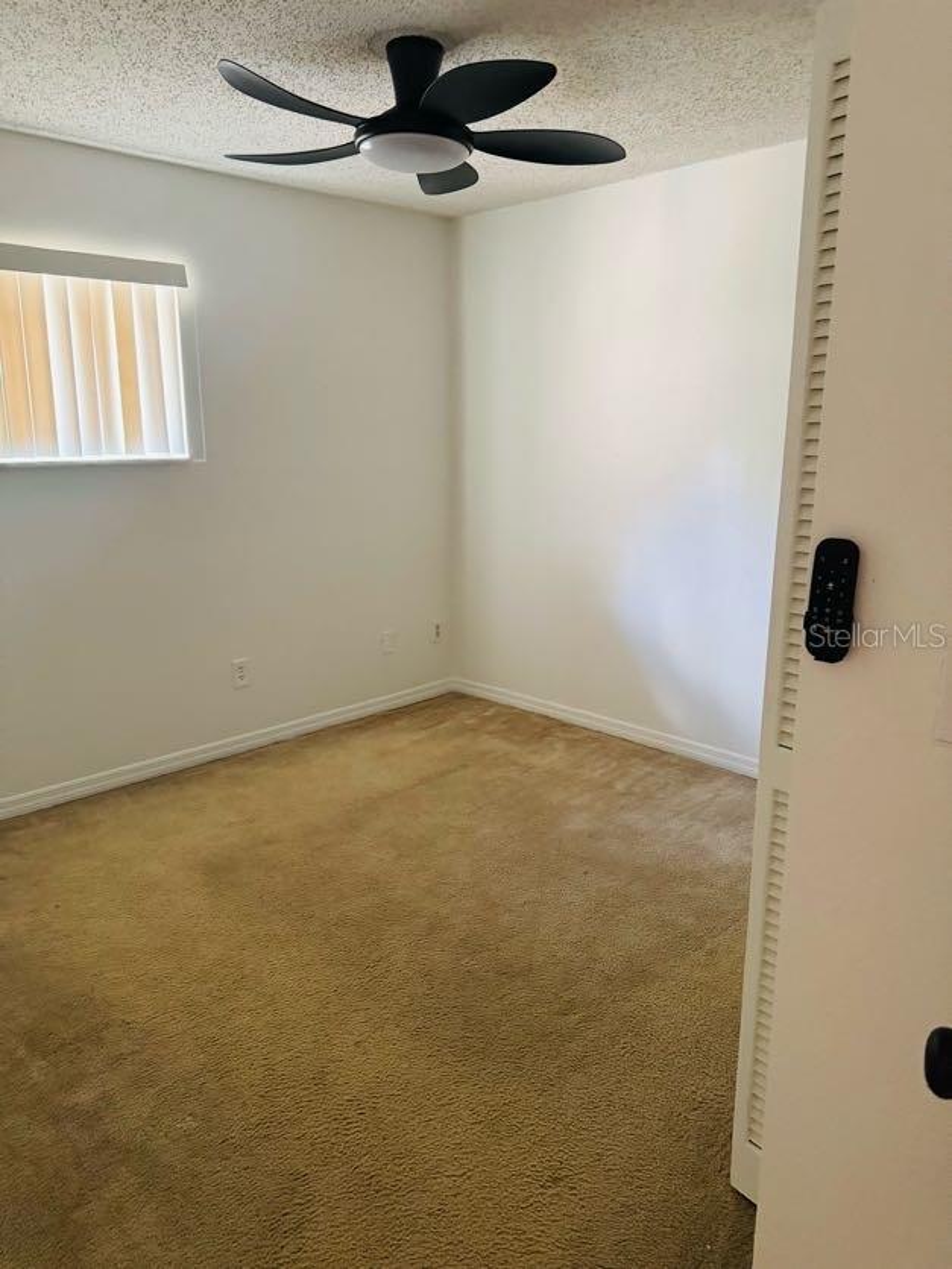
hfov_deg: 56.8
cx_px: 476
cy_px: 634
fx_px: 880
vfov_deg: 71.6
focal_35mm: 24
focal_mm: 6.76
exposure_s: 1/40
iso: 800
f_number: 1.78
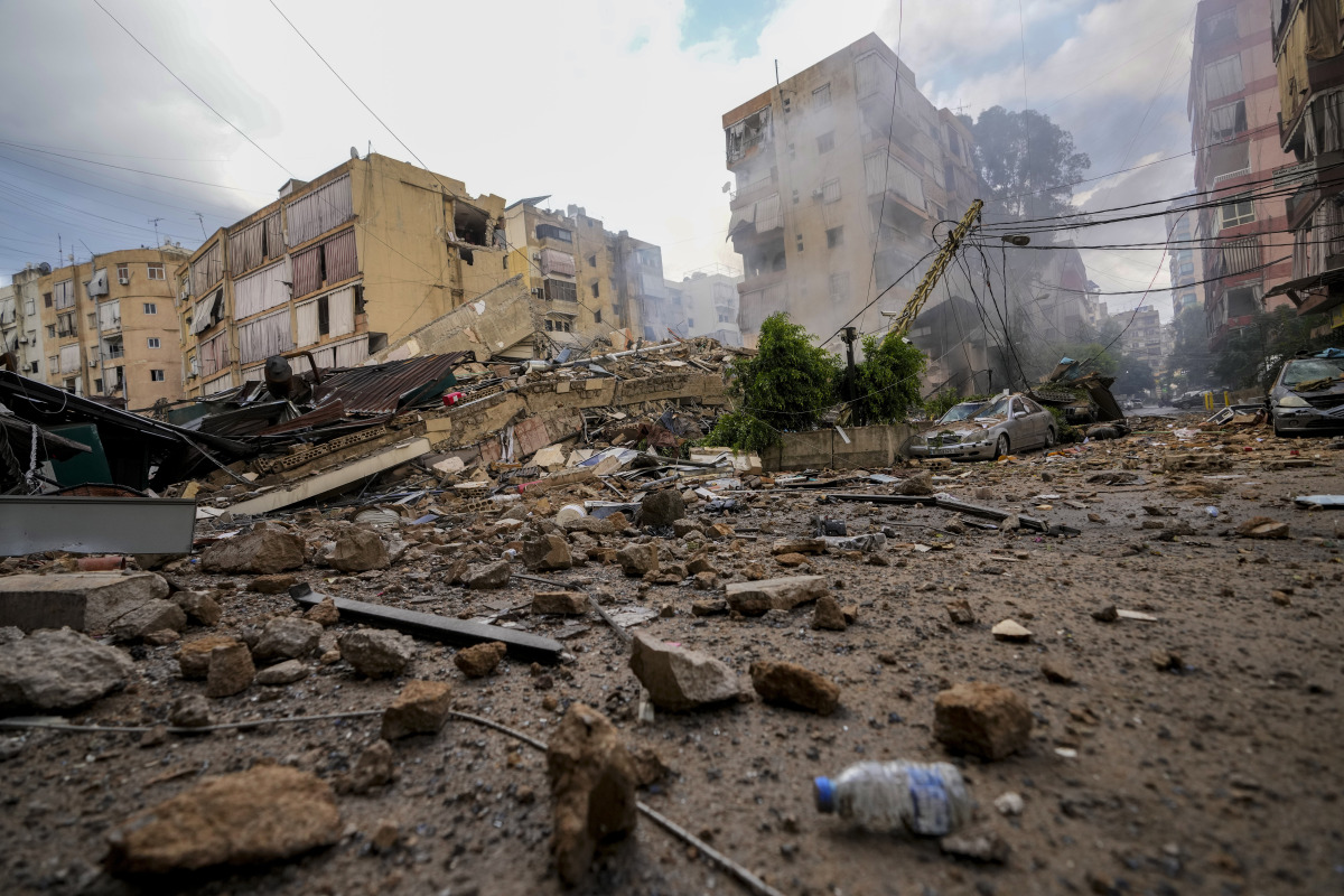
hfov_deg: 96.7
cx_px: 672
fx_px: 597
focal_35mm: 16
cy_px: 448
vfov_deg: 73.7
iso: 640
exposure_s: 1/1000
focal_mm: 16
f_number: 3.5
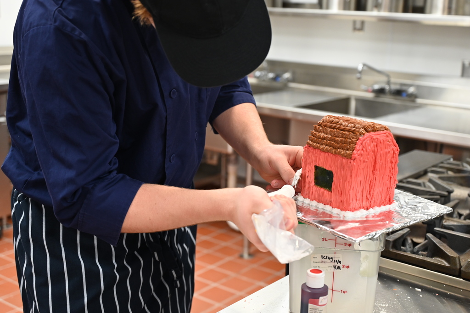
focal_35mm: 49
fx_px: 639
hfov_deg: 40.4
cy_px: 156
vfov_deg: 27.5
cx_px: 235
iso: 1250
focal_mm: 49
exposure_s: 1/125
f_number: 4
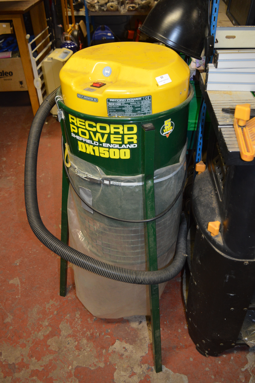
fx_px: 335
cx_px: 128
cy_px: 192
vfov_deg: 59.5
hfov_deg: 41.6
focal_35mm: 32
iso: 1000
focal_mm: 21
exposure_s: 1/60
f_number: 3.8
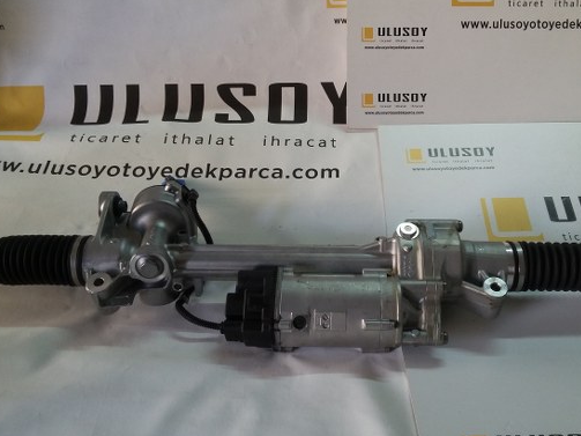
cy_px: 217
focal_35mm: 37
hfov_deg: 50.0
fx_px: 621
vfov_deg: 38.7
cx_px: 332
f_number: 2.2
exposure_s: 1/33
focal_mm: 3.3
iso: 125
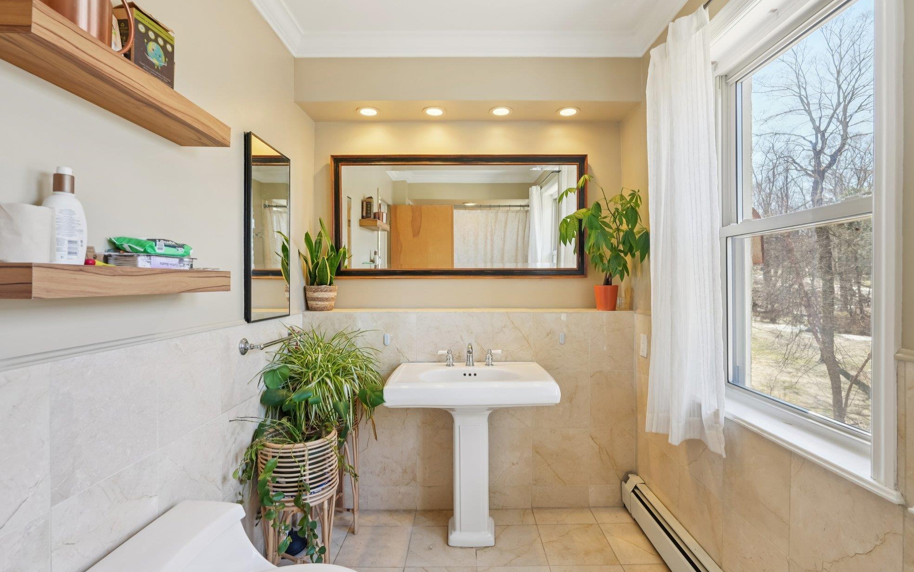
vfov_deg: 68.0
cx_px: 469
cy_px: 292
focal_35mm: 17
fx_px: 424
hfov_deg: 94.3
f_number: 8
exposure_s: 1/25
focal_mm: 16
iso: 400
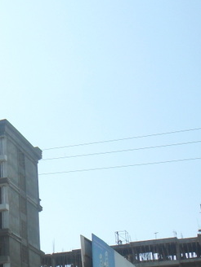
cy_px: 201
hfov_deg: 16.8
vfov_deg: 24.7
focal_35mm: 78
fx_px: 604
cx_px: -118
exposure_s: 1/750
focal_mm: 5.7
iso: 100
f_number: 3.7
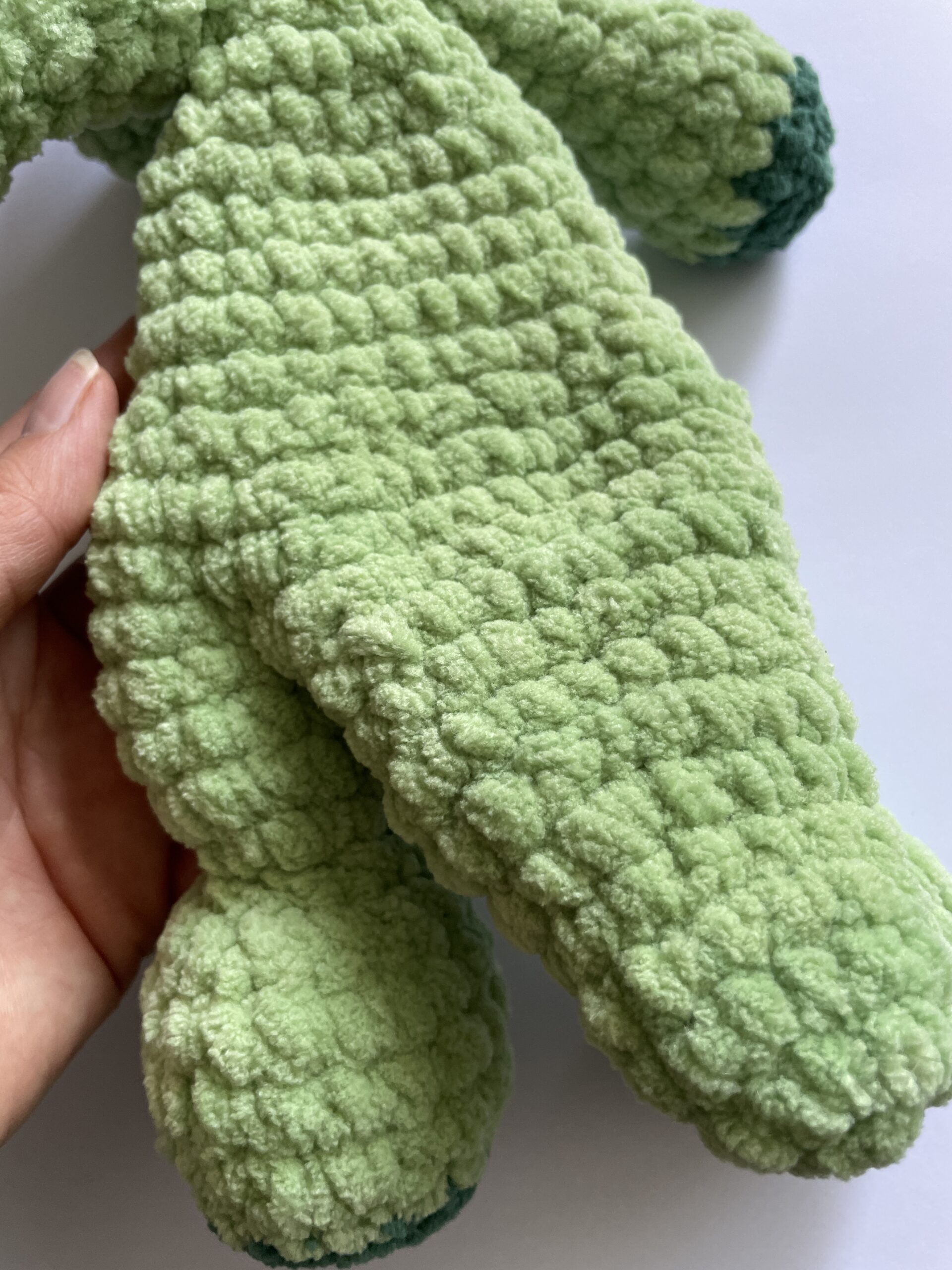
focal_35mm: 26
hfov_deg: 53.1
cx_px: 476
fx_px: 953
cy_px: 635
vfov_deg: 67.3
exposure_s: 1/121
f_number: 1.6
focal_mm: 4.2
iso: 125
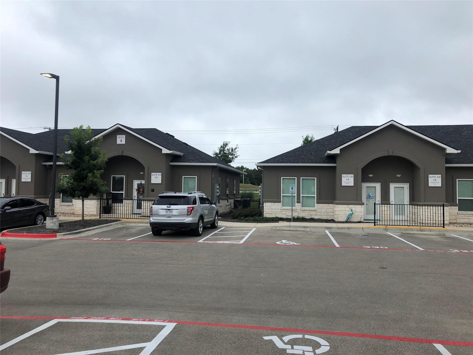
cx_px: 236
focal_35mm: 28
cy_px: 178
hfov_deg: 63.4
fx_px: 383
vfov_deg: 49.7
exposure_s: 1/960
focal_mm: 4
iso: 20
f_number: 1.8
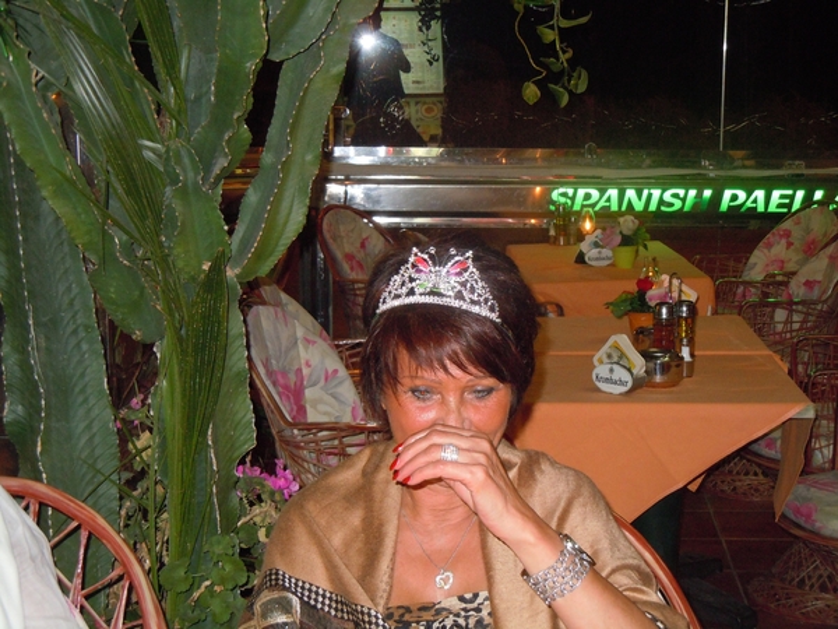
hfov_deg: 28.6
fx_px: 1646
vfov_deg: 21.6
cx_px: 419
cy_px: 314
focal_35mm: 68
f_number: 4.1
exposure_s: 1/40
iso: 500
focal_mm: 12.2
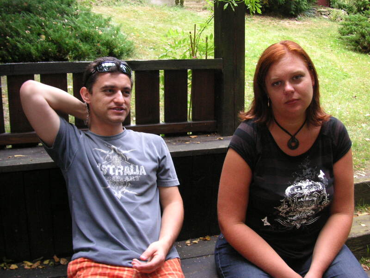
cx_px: 185
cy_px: 139
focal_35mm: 37
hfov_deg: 50.1
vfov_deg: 38.7
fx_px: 395
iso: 100
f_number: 2.8
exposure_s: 1/45
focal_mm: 6.1
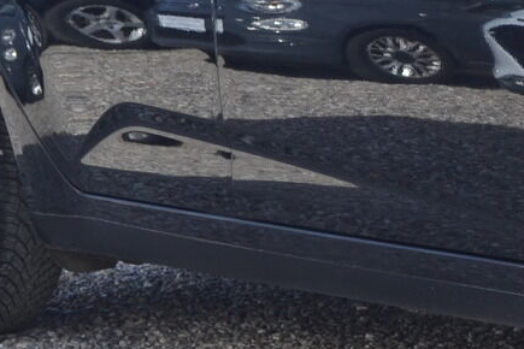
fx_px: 2503
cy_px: -1
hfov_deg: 11.4
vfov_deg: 7.9
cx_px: 794
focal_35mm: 172
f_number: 7.1
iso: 100
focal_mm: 26
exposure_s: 1/200
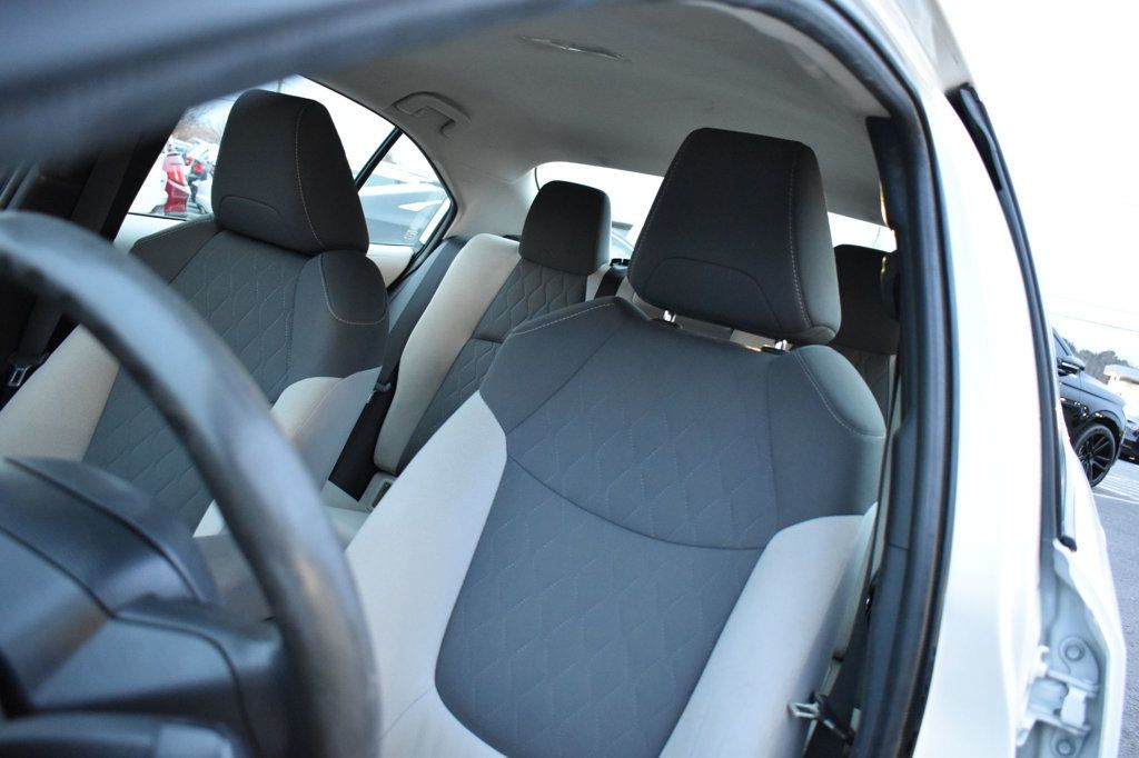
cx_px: 570
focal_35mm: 30
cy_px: 379
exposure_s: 1/13
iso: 3200
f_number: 3.8
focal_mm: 20
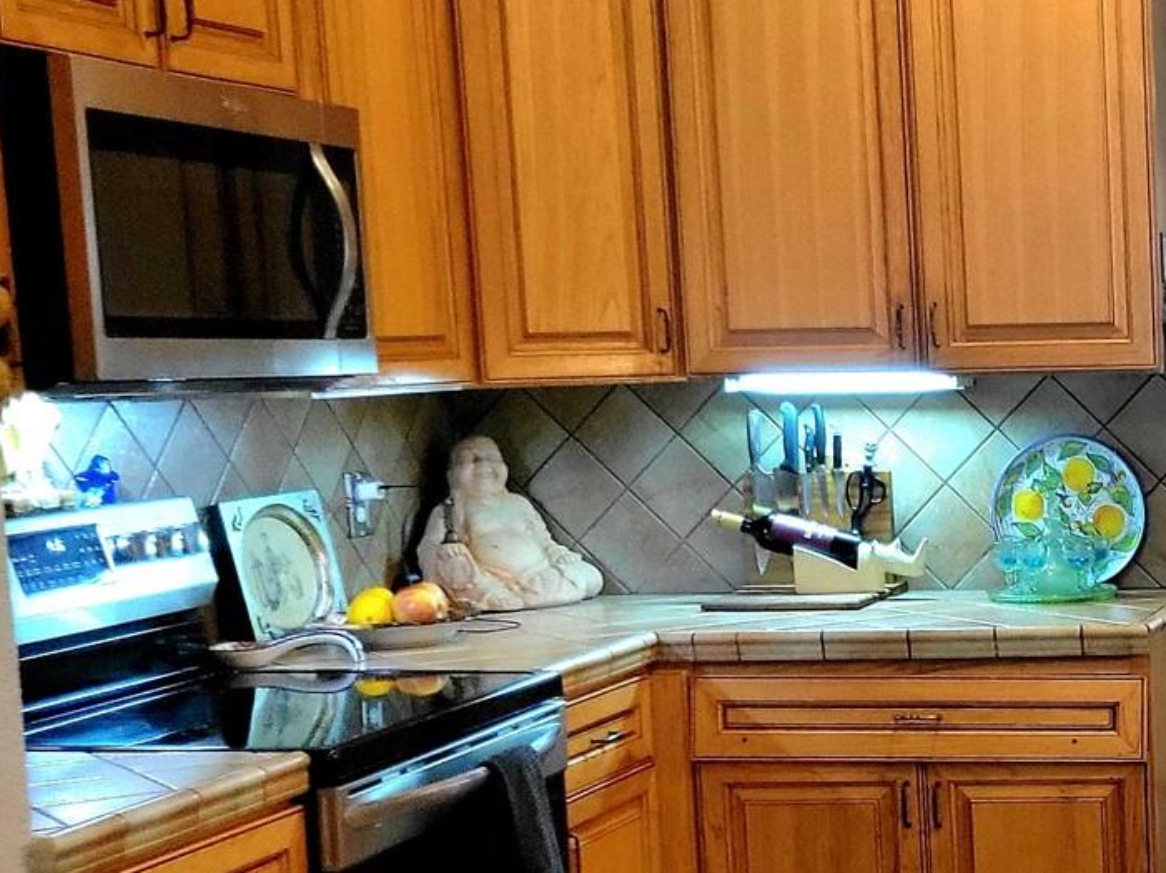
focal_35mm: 76
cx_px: 1455
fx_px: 2559
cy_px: 722
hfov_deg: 23.2
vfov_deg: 19.1
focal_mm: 5.4
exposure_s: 1/60.2
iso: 320
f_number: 1.8
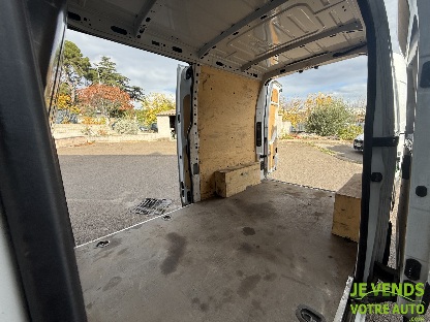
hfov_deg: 102.1
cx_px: 215
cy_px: 161
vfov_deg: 85.7
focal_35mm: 14
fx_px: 174
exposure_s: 1/799
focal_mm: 2.22
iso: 50
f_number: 2.2
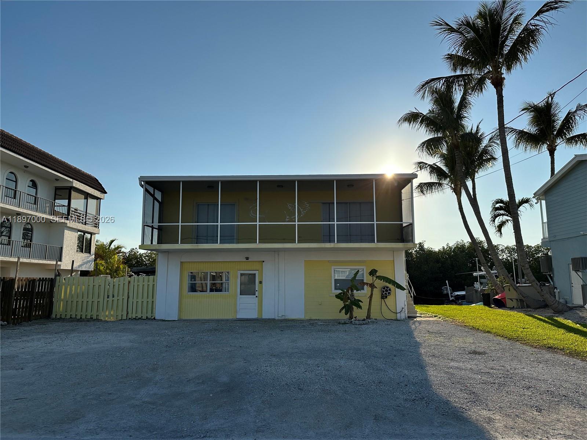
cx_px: 294
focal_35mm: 24
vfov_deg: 56.8
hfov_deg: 71.6
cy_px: 220
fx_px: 407
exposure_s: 1/8197
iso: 80
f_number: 1.78
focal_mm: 6.86
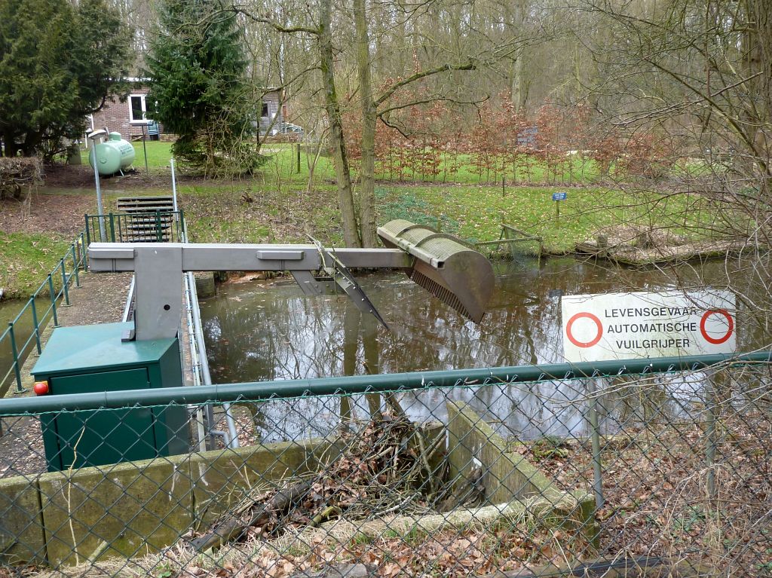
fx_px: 669
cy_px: 289
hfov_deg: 60.0
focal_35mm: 30
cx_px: 386
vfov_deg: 46.8
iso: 80
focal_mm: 5
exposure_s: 1/50
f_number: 3.4
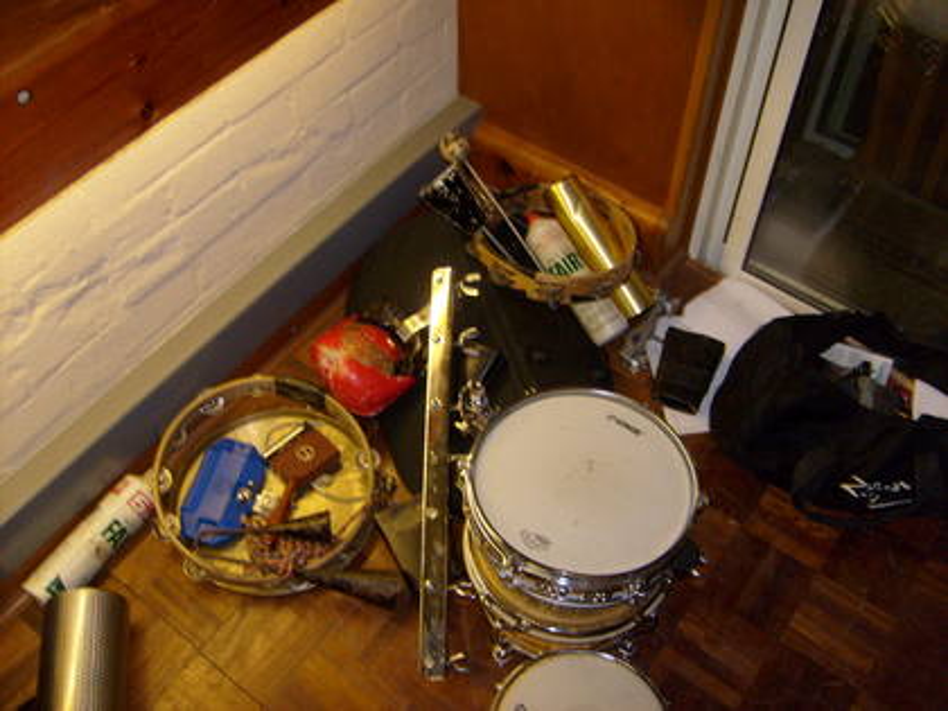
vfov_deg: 40.7
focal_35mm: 35
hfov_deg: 52.6
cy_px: 356
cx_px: 474
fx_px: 959
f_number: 2.8
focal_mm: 5.8
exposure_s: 1/45
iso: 100
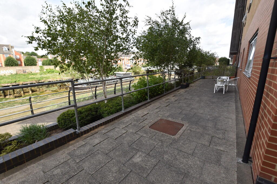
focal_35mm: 15
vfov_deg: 77.3
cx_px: 138
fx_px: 115
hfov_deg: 100.4
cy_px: 92
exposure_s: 1/160
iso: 100
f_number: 6.3
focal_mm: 10
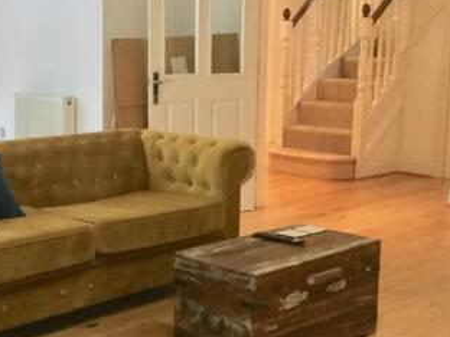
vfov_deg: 25.2
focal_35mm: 58
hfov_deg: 32.3
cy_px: 171
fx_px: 754
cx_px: 89
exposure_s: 1/33
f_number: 2.4
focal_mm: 3.3
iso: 250
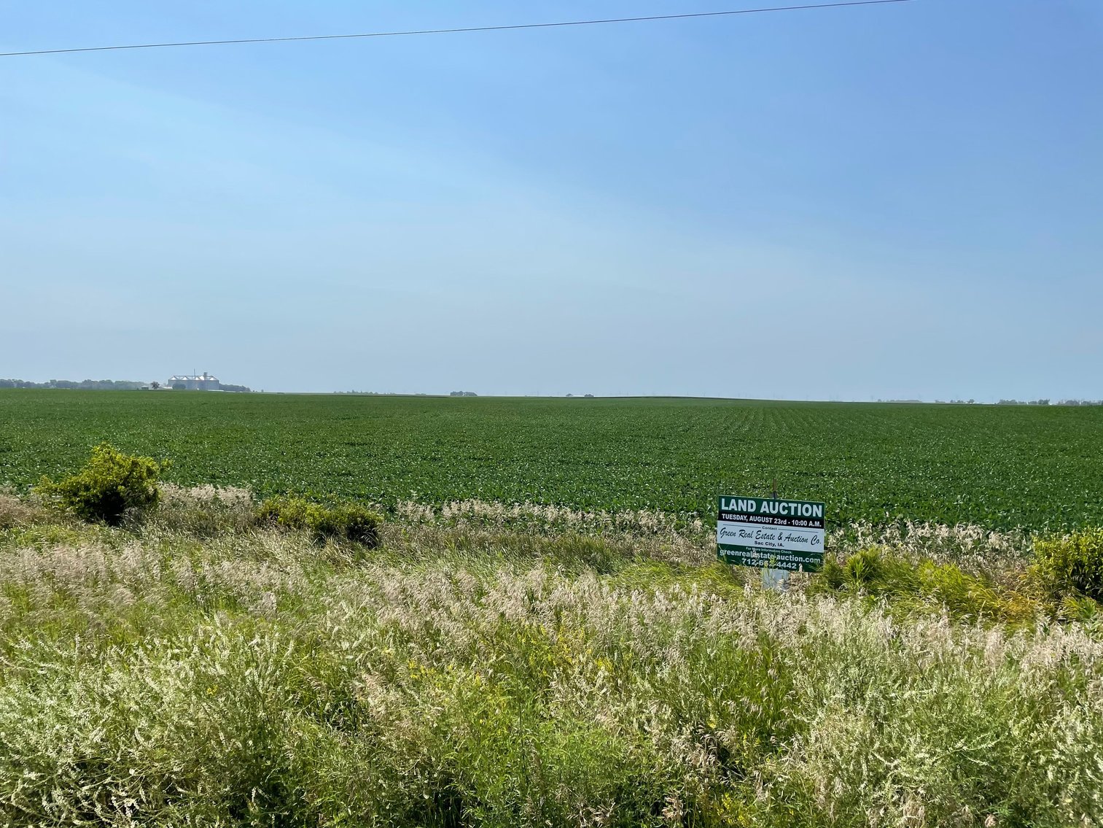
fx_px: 829
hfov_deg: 67.3
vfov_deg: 53.1
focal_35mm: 26
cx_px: 552
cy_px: 414
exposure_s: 1/8403
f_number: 1.6
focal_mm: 4.2
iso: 32
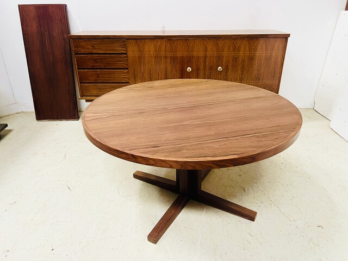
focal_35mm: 26
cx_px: 174
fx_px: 261
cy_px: 130
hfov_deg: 67.3
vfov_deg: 53.1
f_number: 1.5
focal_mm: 5.7
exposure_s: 1/43
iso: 500
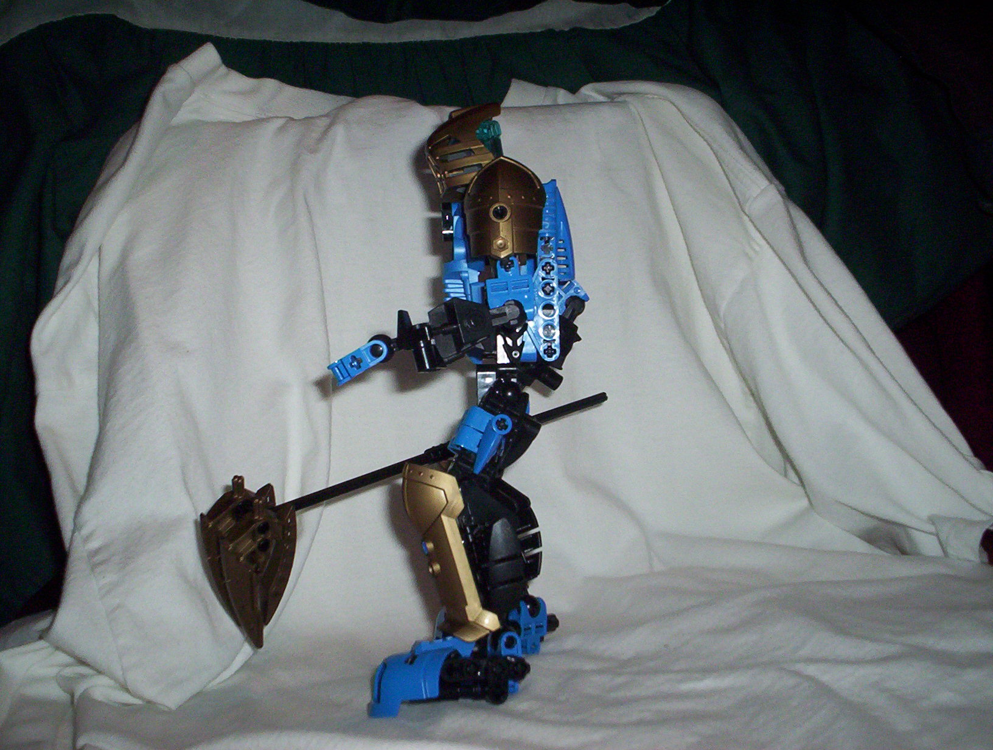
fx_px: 1093
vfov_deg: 37.9
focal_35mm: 38
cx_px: 496
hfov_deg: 48.9
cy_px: 375
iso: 140
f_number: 4.5
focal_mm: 4.99
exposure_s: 1/60
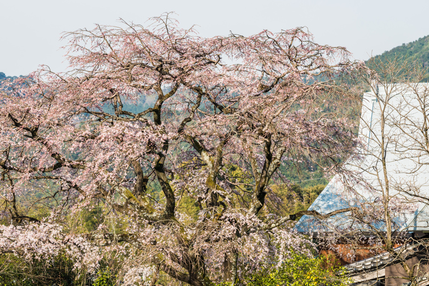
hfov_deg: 11.3
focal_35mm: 182
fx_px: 2169
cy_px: 155
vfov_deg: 7.5
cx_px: 159
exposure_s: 1/400
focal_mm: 135
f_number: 5.6
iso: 100
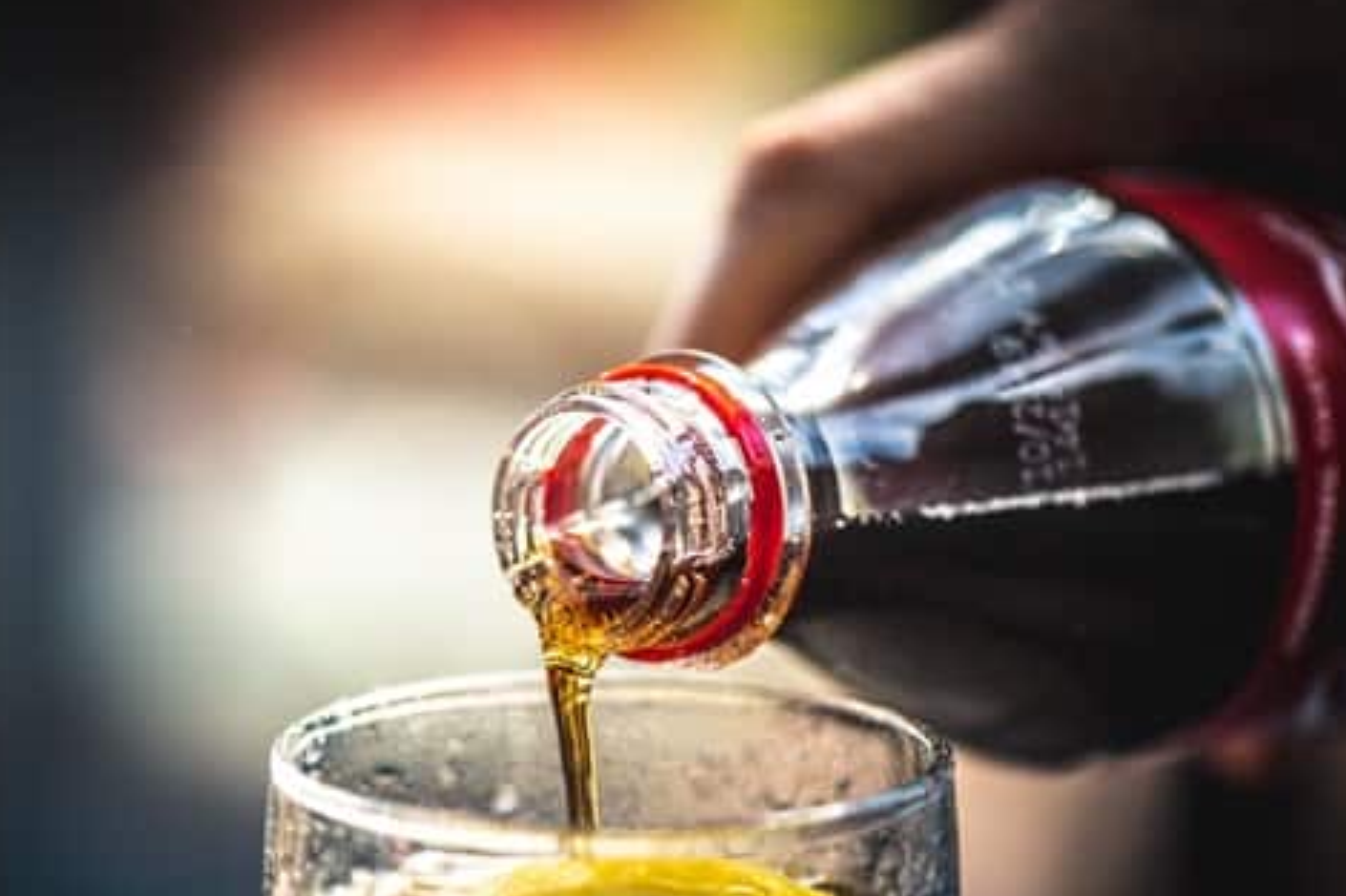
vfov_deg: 10.2
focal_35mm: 134
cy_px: 555
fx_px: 5008
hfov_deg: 15.3
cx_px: 593
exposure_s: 1/640
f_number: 3.2
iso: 100
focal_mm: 105
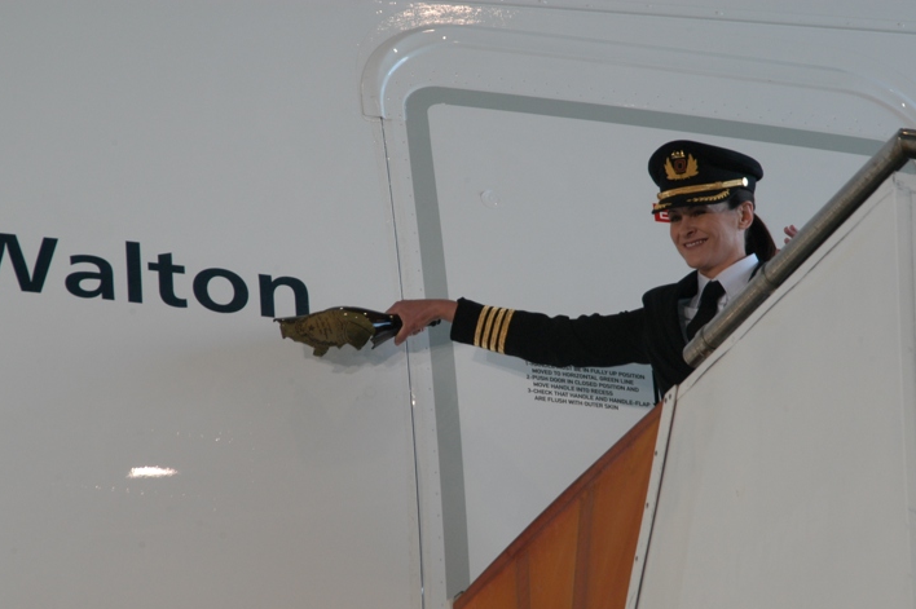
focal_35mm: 223
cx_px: 471
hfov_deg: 9.2
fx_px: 5670
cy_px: 318
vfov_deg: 6.2
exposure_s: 1/125
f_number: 10
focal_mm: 140
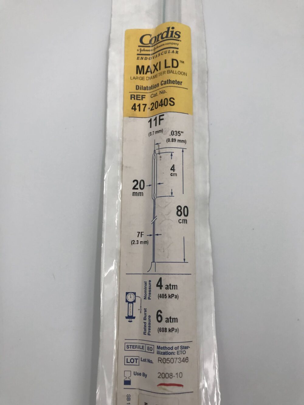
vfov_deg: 63.4
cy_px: 202
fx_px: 328
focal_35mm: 28
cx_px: 152
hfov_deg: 49.8
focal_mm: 3.99
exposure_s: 1/202
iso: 20
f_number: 1.8
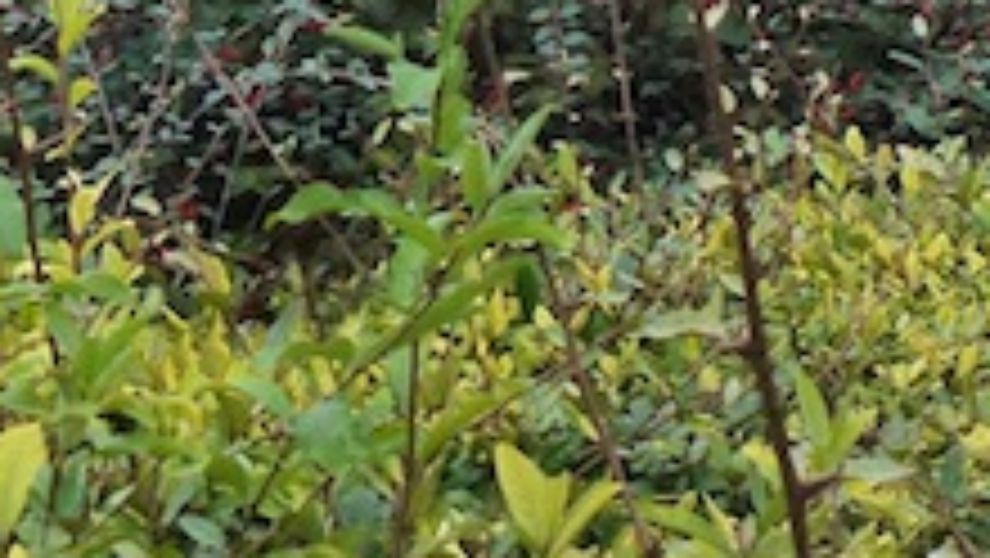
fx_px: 3230
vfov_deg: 9.1
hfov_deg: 17.4
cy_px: -698
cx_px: 562
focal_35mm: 123
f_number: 4
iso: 250
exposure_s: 1/400
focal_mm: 5.4
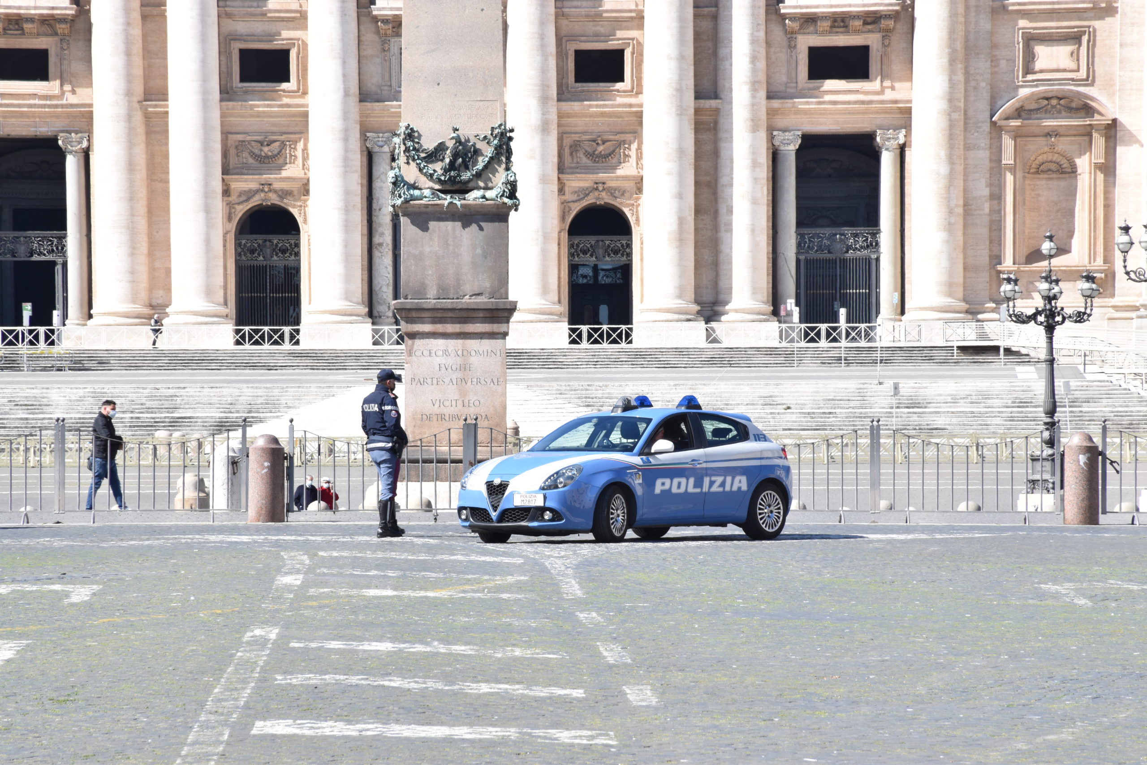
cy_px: 382
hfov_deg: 9.8
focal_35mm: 210
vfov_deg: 6.5
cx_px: 574
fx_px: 6691
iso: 250
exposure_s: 1/125
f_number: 16
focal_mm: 140
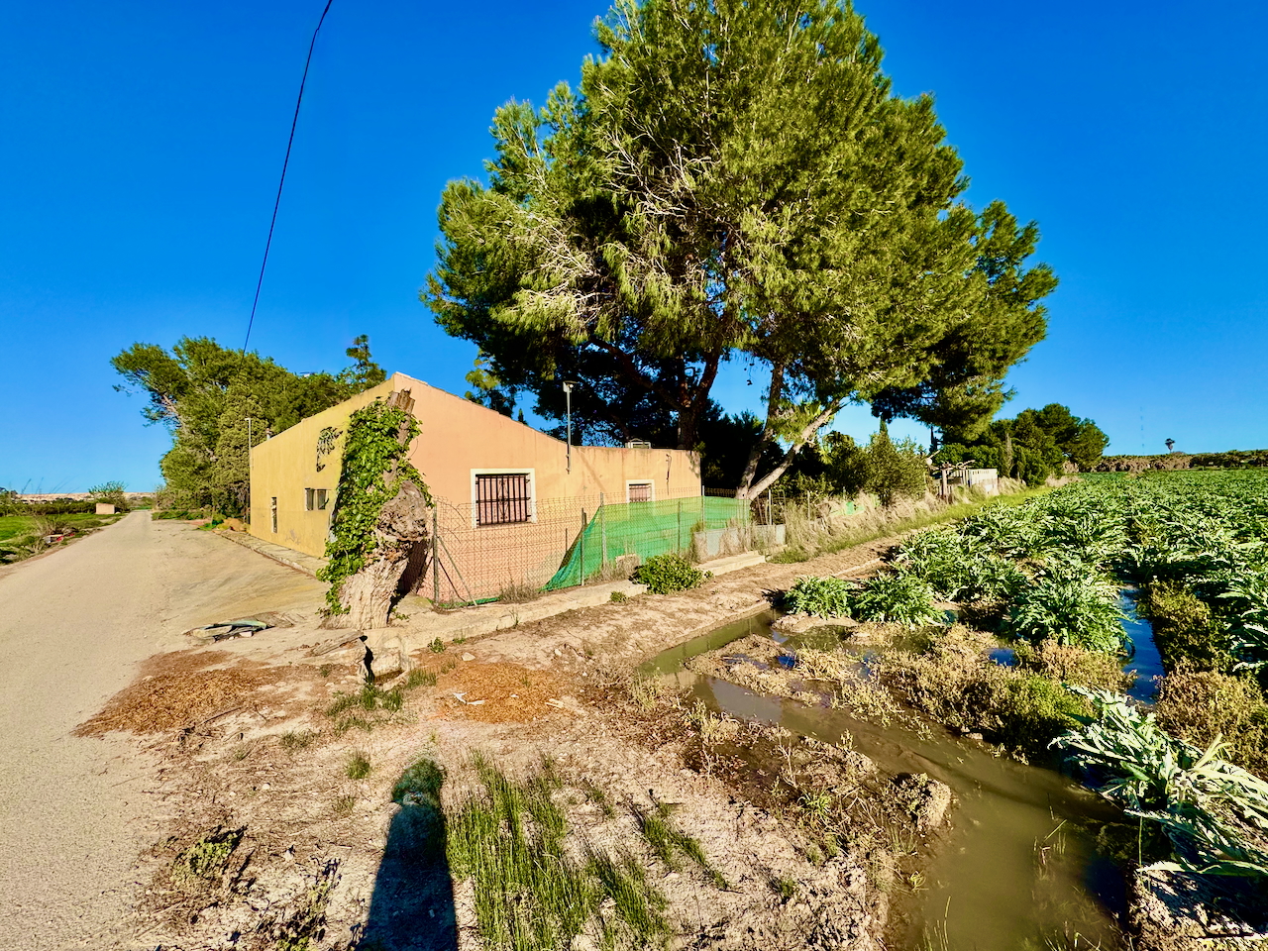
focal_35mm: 14
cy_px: 476
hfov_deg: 102.1
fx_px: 513
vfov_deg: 85.7
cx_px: 634
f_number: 2.2
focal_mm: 2.22
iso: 50
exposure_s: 1/2674
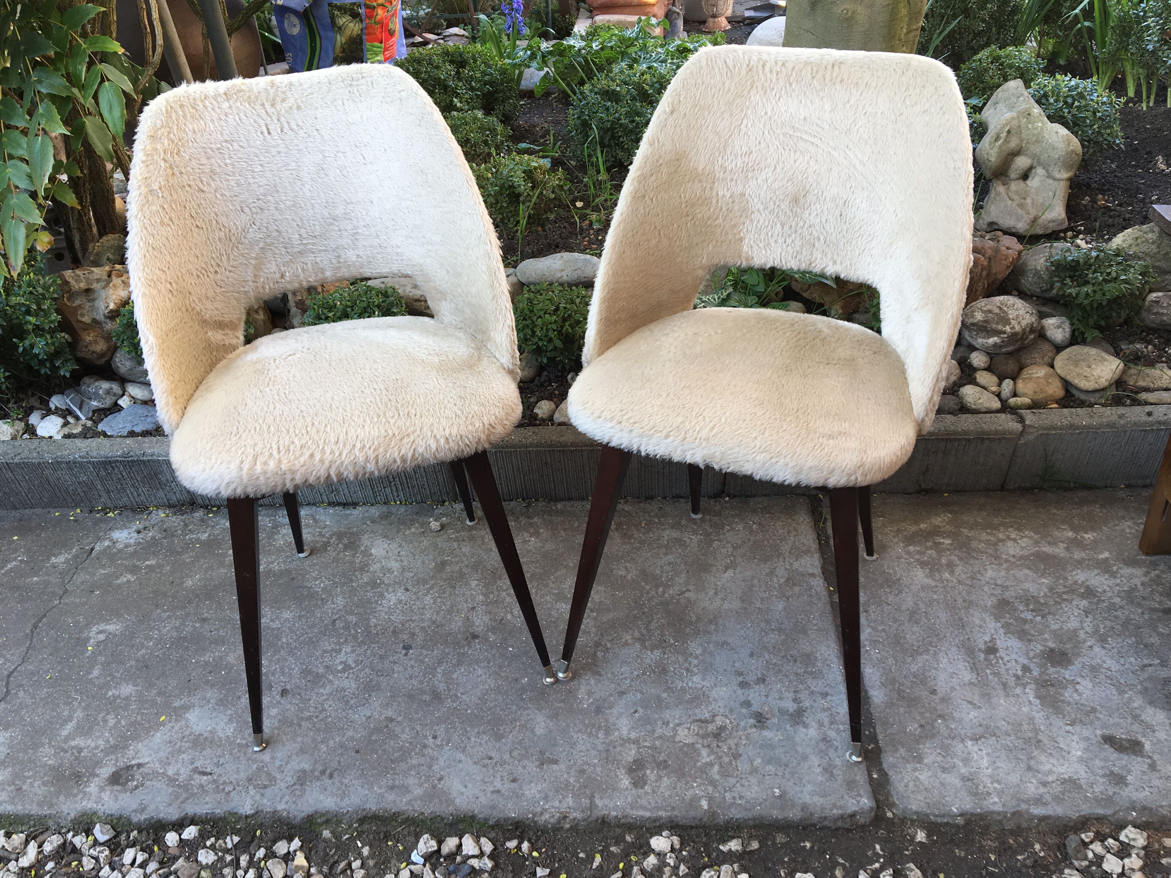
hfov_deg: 60.0
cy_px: 441
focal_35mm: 30
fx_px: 1015
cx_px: 598
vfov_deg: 46.8
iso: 25
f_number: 2.2
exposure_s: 1/50
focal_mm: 4.15
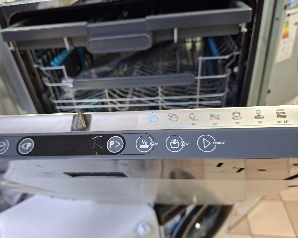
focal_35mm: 24
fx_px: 212
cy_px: 119
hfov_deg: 70.2
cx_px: 139
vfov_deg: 58.8
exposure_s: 1/33
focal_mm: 5.54
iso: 320
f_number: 1.8
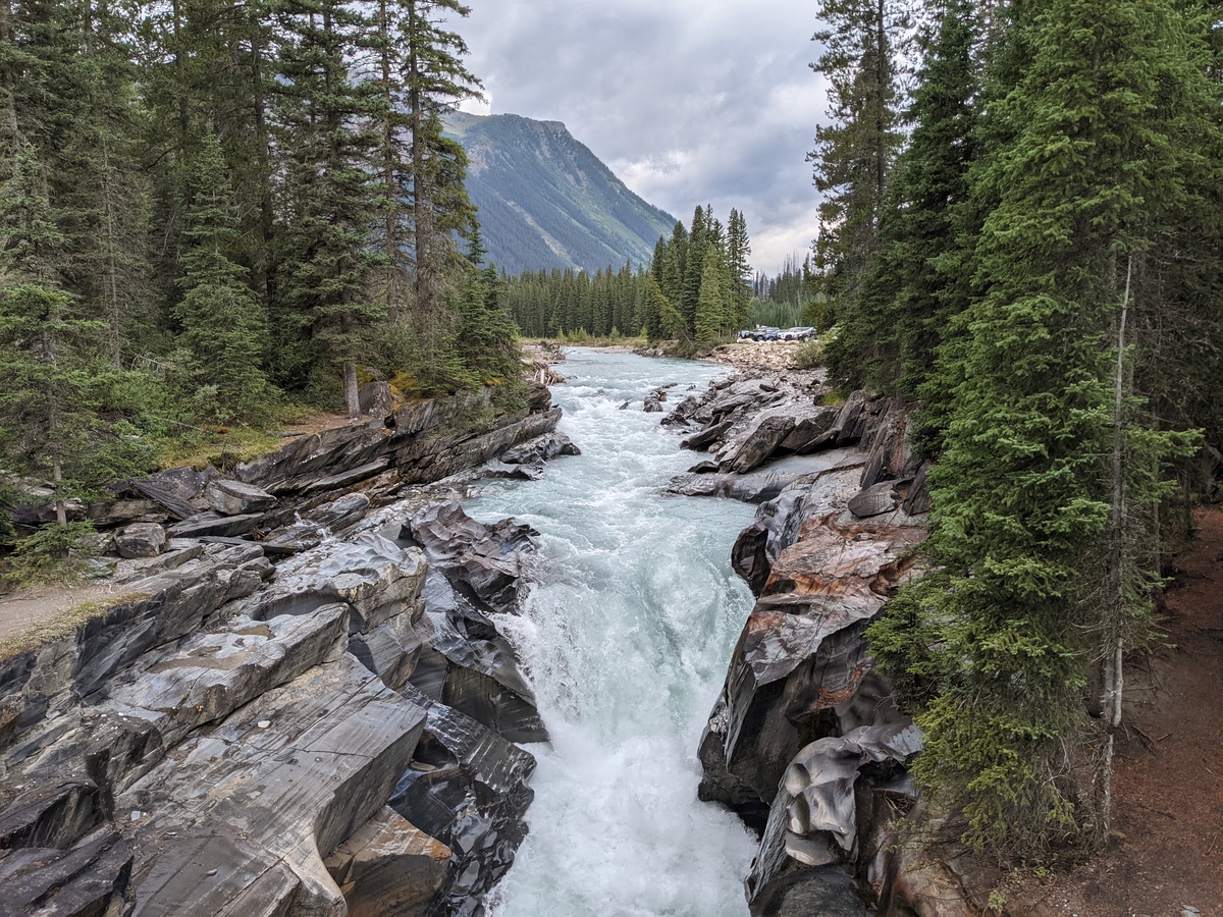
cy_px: 458
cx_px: 612
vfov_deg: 51.4
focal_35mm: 27
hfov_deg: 65.3
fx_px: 954
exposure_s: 1/1376
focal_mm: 4.38
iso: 64
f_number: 1.73
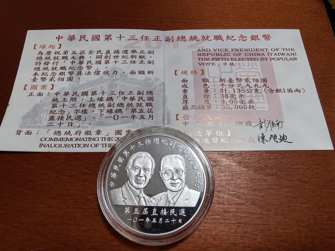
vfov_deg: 56.8
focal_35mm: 24
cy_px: 126
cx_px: 168
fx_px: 232
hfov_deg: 71.6
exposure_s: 1/40
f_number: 2.2
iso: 250
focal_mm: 1.68
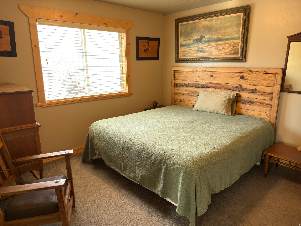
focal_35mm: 24
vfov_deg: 56.8
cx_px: 150
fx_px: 209
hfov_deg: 71.6
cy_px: 113
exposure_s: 1/60
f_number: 1.78
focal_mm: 6.76
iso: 100
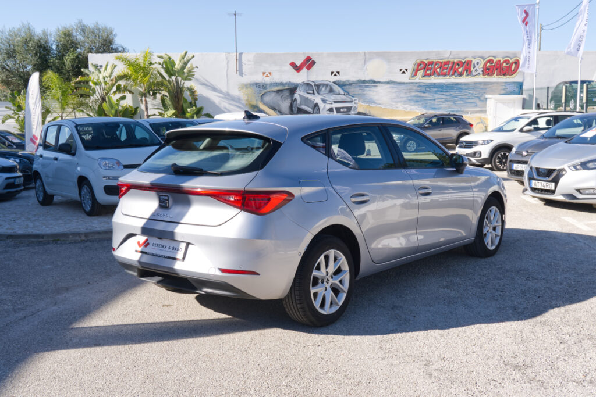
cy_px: 198
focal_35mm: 36
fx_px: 596
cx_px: 298
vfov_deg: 36.9
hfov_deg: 53.1
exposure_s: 1/200
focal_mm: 24.2
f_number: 9
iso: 160
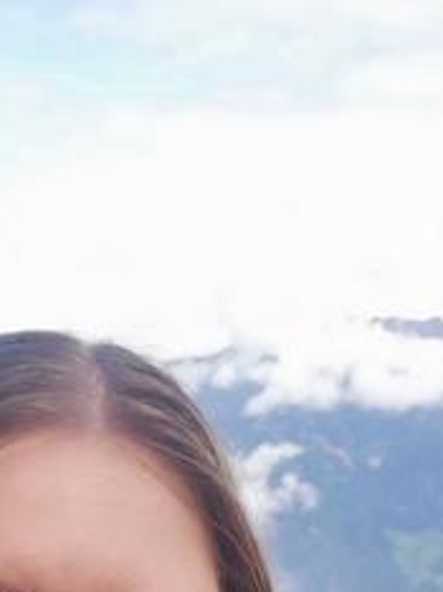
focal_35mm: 74
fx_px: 1265
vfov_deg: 24.6
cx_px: 15
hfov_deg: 19.4
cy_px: 648
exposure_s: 1/1092
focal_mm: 3.6
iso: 50
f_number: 2
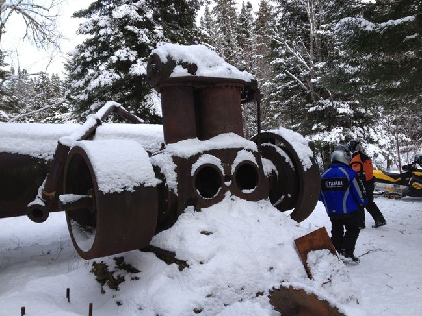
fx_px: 427
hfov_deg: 52.6
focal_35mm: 35
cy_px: 158
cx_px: 211
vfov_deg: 40.7
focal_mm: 4.28
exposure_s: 1/381
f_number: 2.4
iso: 50
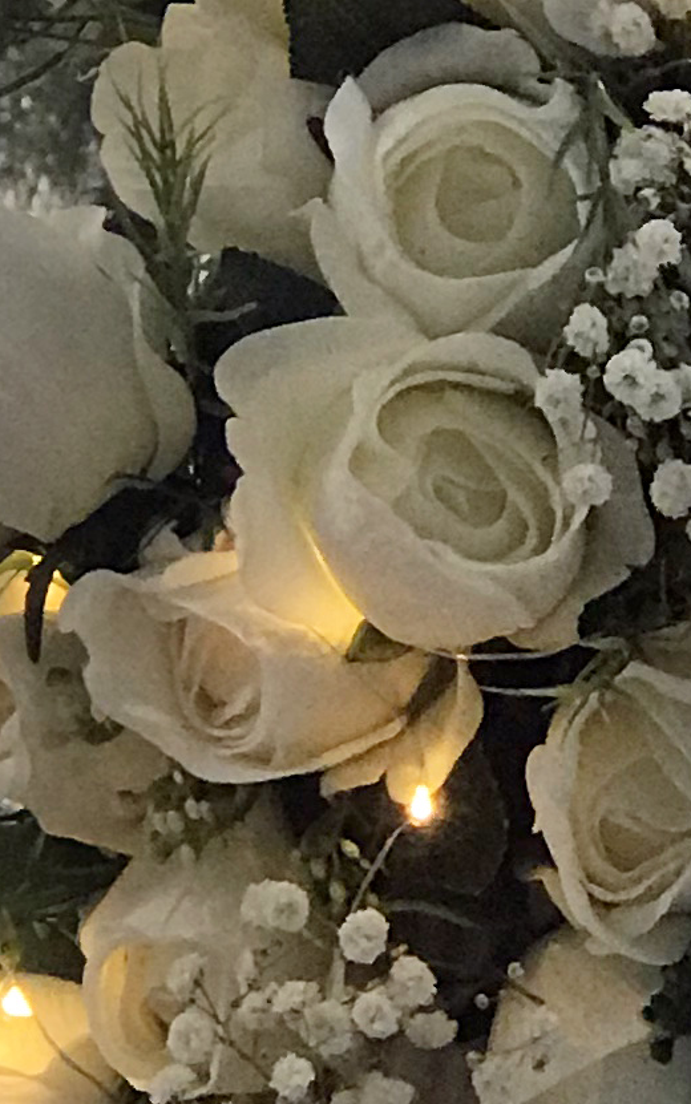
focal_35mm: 293
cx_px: 633
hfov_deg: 4.5
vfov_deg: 7.2
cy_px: 424
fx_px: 8821
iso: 64
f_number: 2.8
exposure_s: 1/50
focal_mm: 6.6
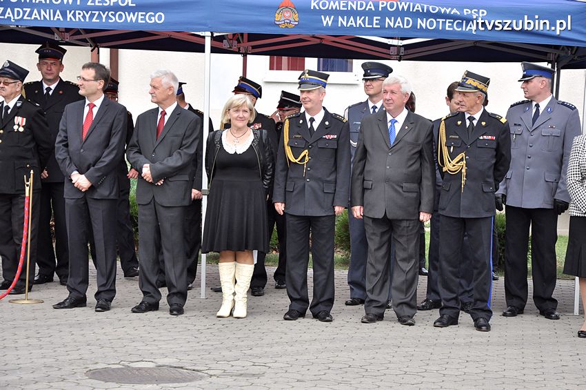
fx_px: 1610
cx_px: 293
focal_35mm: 99
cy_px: 195
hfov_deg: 20.6
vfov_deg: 13.8
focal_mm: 66
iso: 500
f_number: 5.6
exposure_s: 1/500
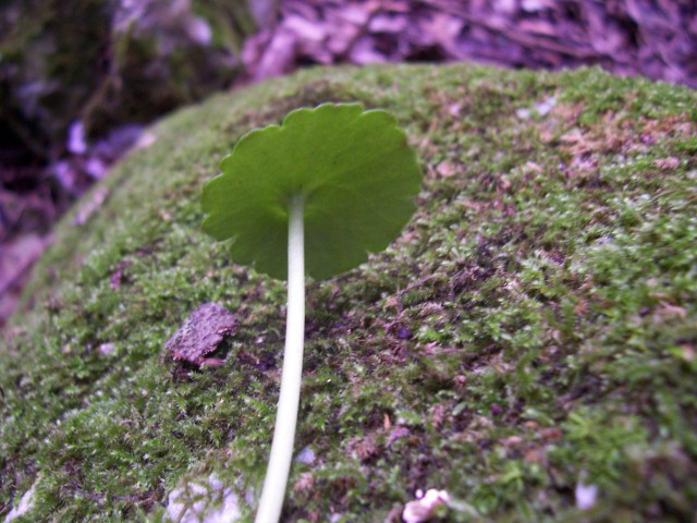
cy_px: 262
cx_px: 348
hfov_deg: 54.0
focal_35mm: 34
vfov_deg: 41.8
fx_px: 685
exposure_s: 1/8
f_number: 2.7
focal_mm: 5.6
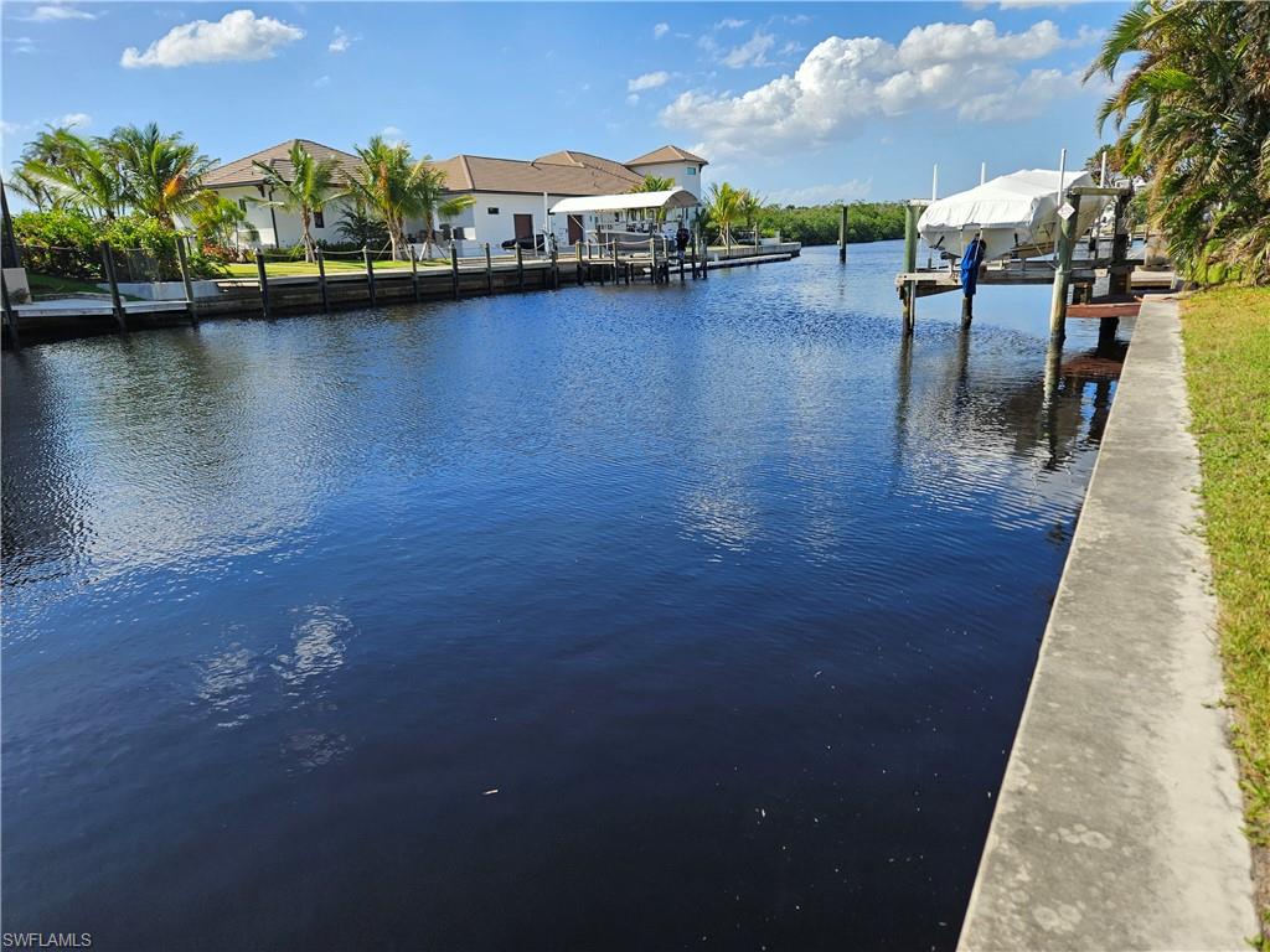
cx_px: 635
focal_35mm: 23
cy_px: 476
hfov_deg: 73.9
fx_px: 844
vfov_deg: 58.9
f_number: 1.8
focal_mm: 5.4
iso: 25
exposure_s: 1/1347
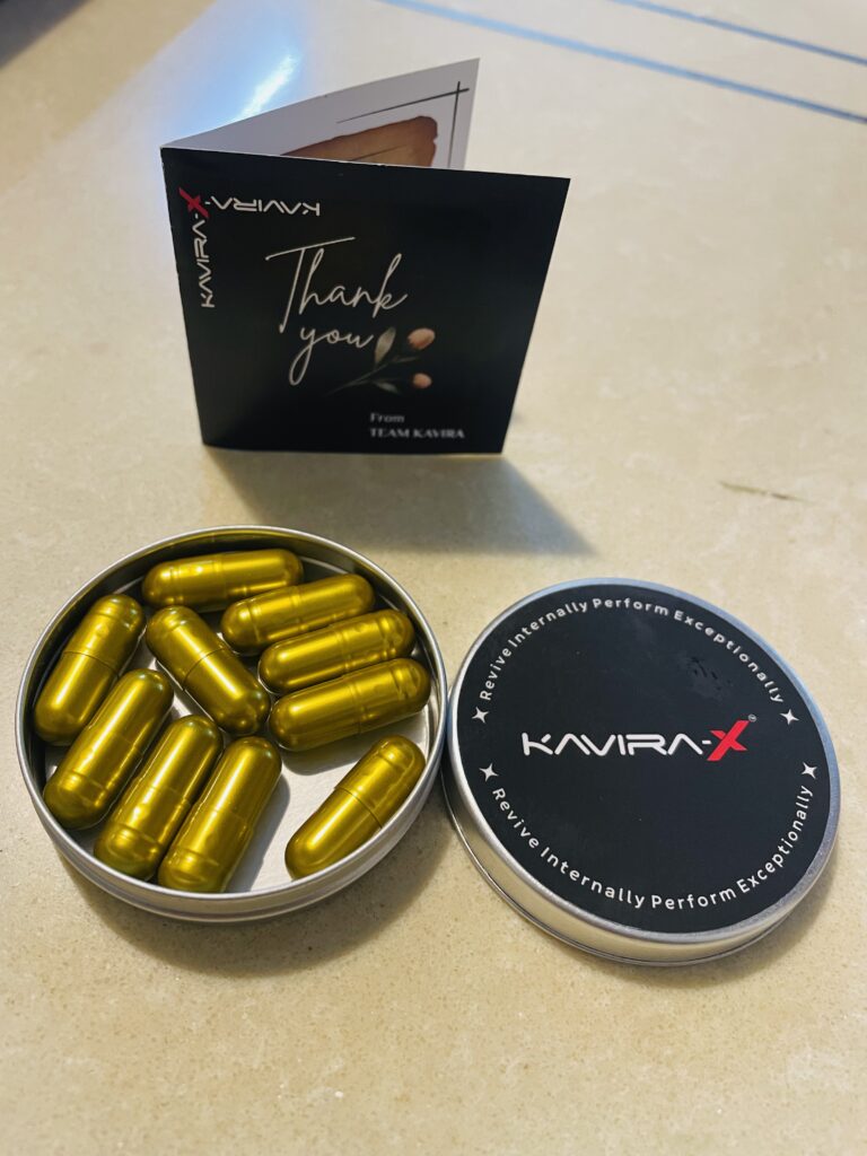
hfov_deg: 53.1
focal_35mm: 26
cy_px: 578
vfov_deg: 67.3
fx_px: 868
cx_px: 434
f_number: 1.6
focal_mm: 4.2
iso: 250
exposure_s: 1/50
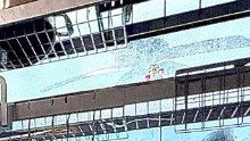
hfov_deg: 24.4
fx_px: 471
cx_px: -107
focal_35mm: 71
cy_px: 264
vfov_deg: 14.6
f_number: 2.2
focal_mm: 2.22
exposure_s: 1/120
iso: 250
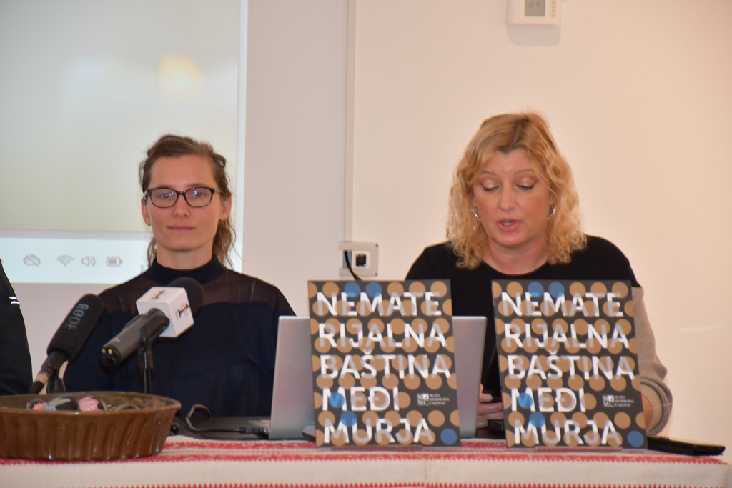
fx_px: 3193
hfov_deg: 13.1
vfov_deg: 8.7
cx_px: 366
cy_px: 244
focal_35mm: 157
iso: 1400
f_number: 5.6
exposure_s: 1/60
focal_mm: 105
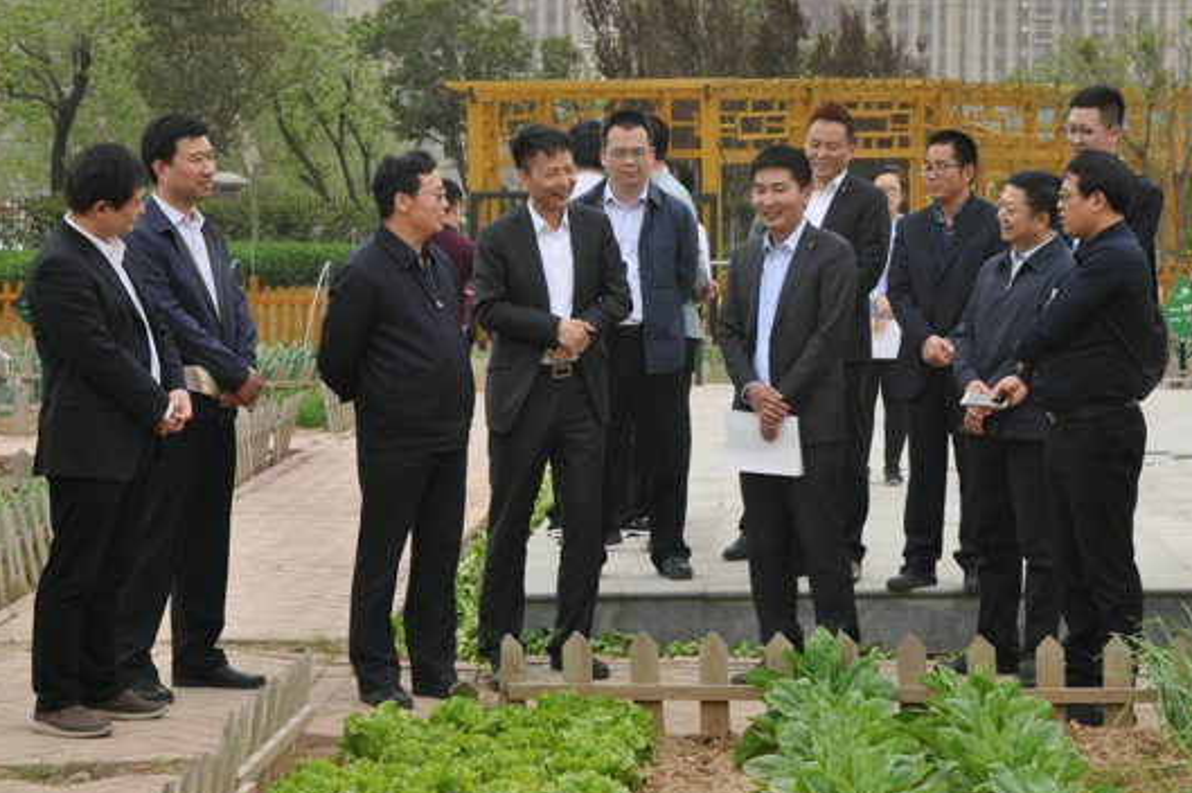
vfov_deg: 16.1
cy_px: 393
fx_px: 2813
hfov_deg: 23.9
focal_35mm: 85
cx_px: 665
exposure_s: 1/125
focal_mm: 50
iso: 200
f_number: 11
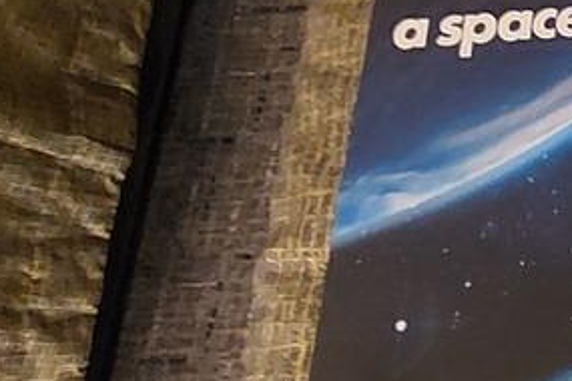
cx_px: 1002
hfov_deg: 22.5
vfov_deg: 23.4
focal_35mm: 57
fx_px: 906
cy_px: 74
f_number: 2.2
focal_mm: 1.74
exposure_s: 1/10
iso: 640
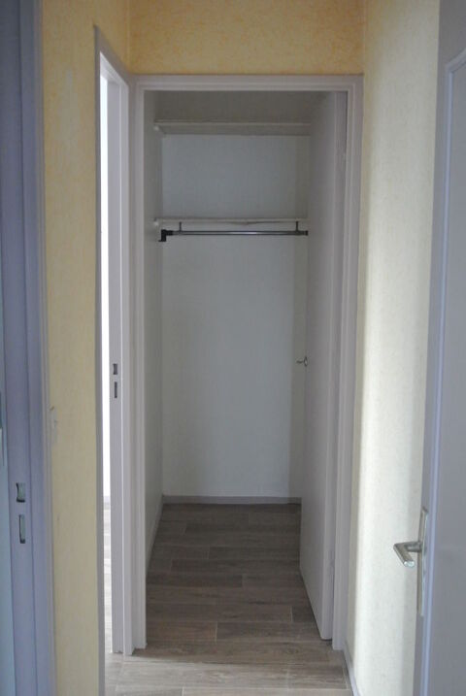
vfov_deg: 41.9
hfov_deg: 28.7
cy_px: 348
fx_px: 910
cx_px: 233
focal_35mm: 47
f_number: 4.5
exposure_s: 1/30
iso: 1600
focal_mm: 17.5
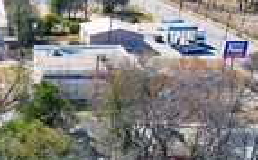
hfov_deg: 21.9
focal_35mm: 89
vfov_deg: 12.8
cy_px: 321
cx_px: -34
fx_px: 625
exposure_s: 1/320
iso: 100
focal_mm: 4.5
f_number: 2.8
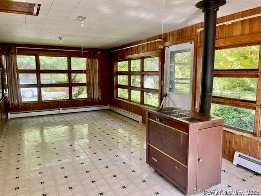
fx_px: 196
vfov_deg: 53.1
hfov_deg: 67.3
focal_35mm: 26
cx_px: 130
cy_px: 98
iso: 50
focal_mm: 5.1
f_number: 1.6
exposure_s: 1/121
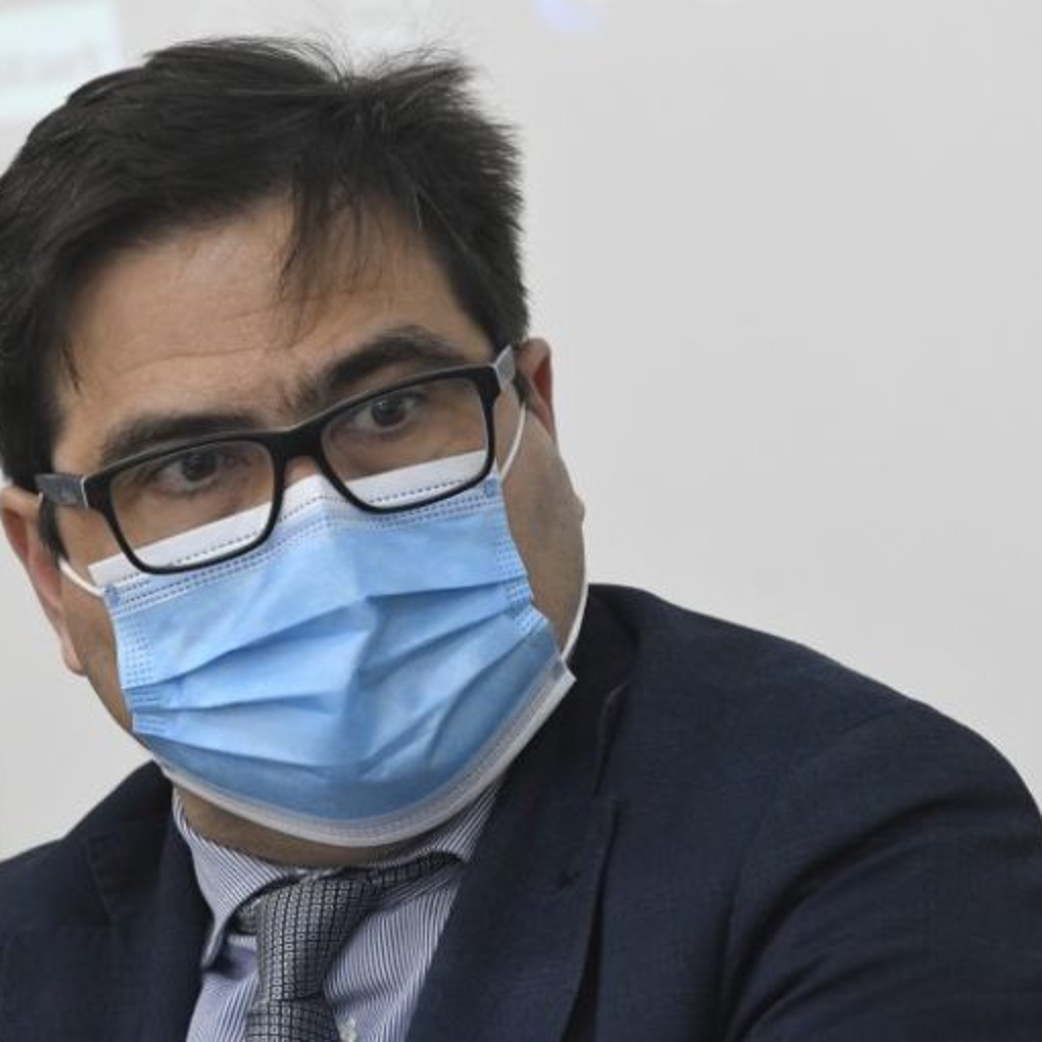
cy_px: 521
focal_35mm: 384
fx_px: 13078
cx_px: 382
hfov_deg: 4.6
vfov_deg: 4.6
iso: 3200
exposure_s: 1/160
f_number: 5.6
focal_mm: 200
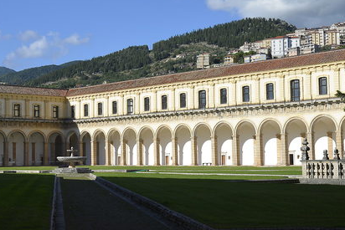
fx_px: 642
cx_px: 133
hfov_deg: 30.0
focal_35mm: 67
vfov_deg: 20.3
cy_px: 103
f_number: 8
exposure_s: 1/250
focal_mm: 46
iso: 100
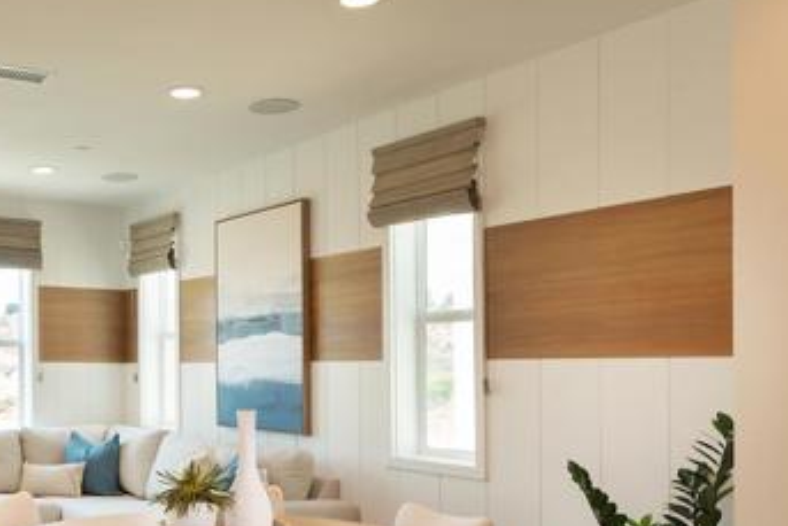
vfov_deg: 31.8
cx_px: 119
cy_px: 421
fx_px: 898
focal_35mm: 41
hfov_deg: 44.3
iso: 100
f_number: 9
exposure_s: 1/10
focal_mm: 22
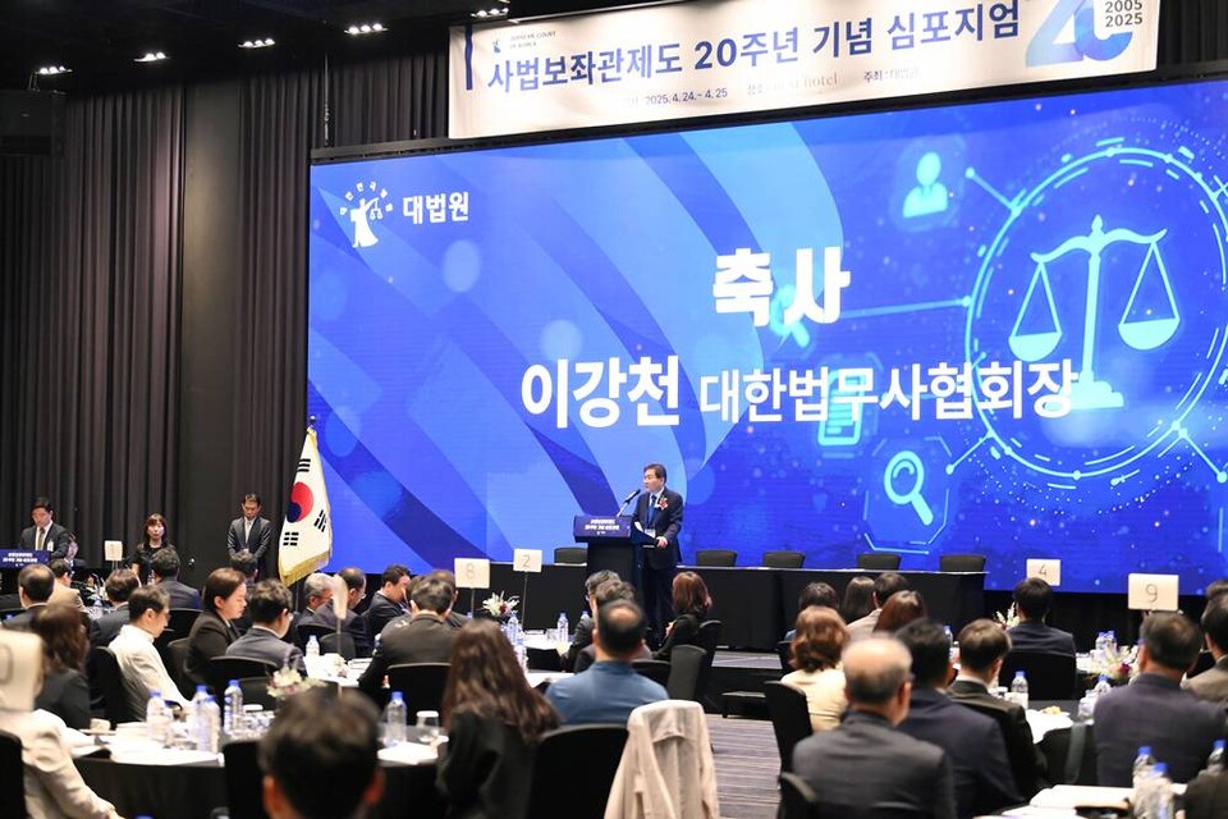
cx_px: 614
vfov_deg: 19.5
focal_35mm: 70
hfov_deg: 28.8
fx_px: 2388
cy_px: 410
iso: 10000
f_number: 3.2
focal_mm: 70
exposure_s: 1/160
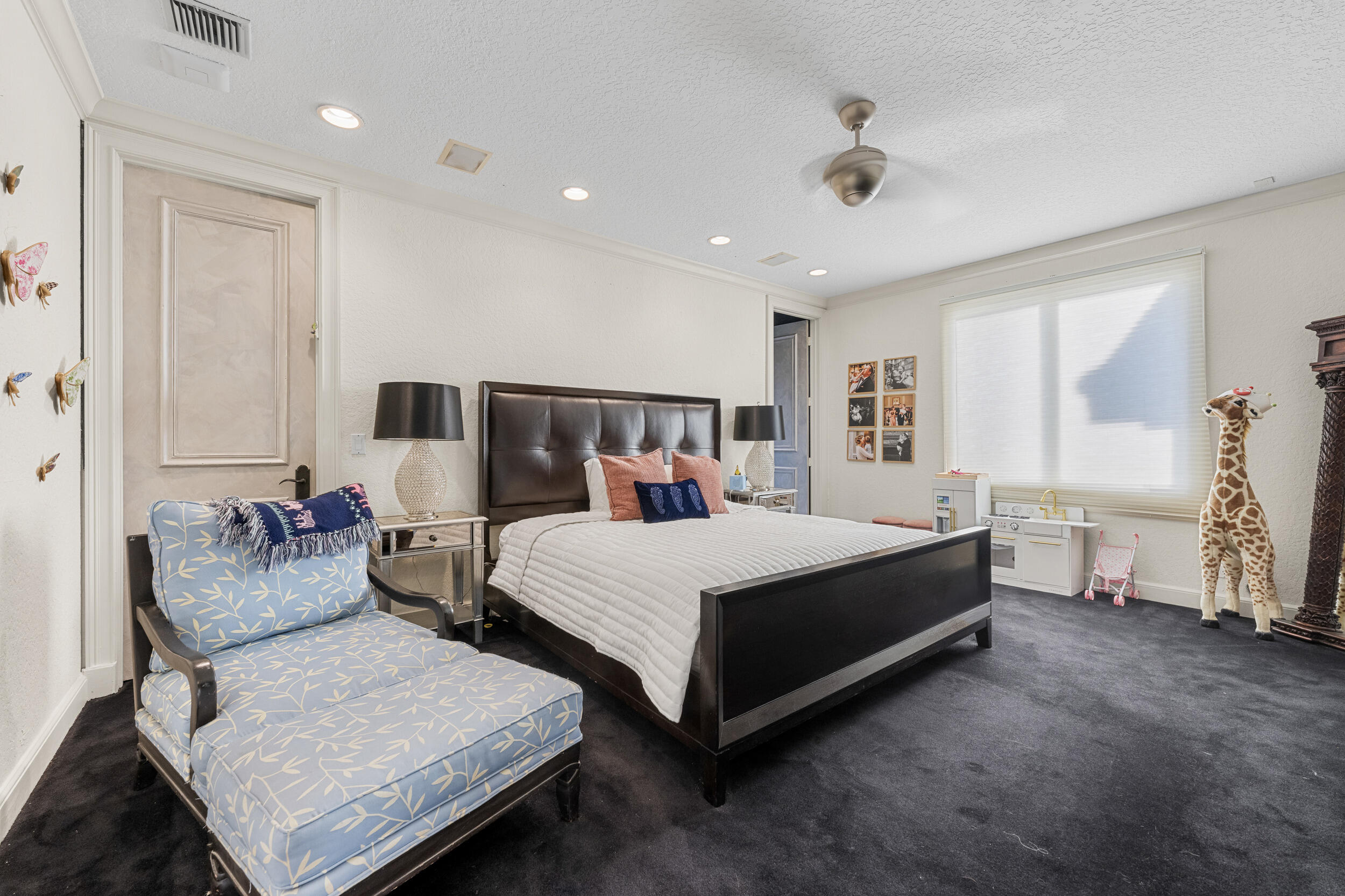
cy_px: 448
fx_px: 523
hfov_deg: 104.3
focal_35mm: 14
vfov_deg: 81.2
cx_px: 672
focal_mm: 14
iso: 500
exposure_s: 1/6
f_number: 8
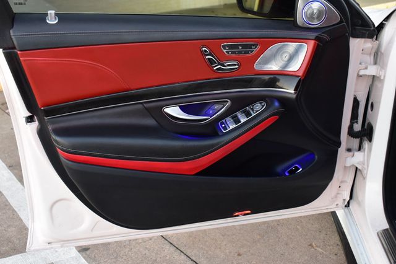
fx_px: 429
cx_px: 198
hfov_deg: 49.6
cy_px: 132
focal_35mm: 39
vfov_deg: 34.2
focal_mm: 26
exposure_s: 1/15
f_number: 6.3
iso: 1400
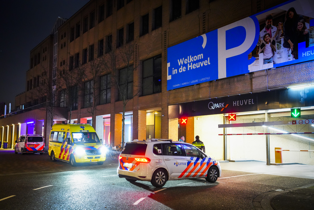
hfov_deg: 54.4
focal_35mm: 35
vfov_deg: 37.9
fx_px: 305
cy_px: 105
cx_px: 157
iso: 6400
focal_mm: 35
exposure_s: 1/15
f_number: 2.8
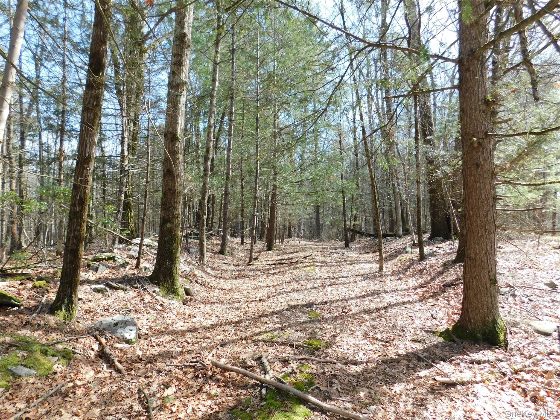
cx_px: 280
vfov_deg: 58.9
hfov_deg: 73.9
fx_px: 372
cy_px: 210
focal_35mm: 23
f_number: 3
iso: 125
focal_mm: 4
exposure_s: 1/200
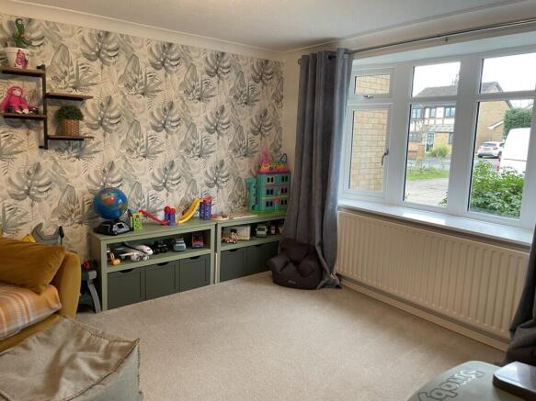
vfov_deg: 53.0
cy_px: 200
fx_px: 403
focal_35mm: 26
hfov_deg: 67.3
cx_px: 268
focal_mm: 4.2
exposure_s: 1/50
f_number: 1.6
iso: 100
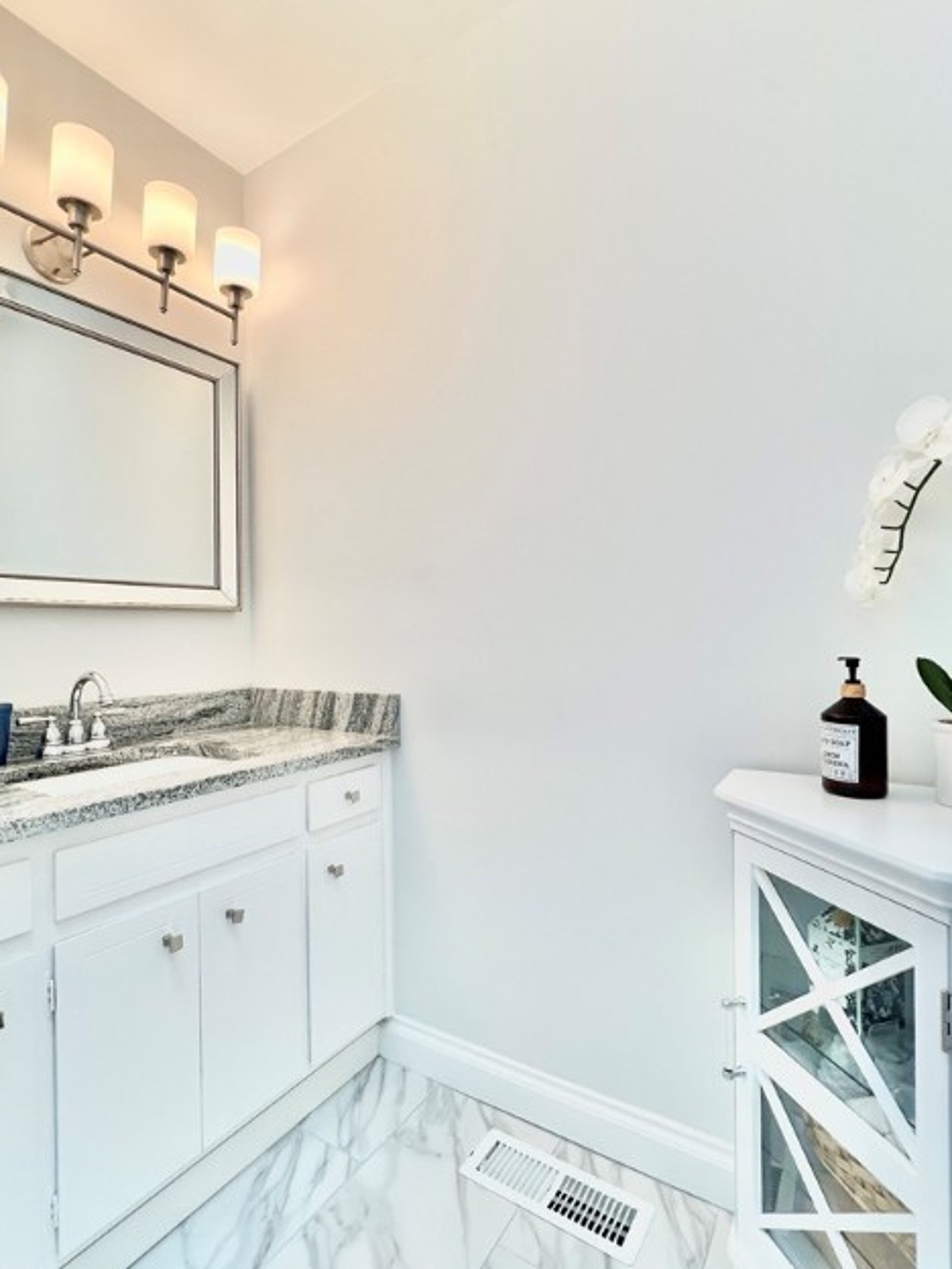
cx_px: 432
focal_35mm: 16
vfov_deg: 94.3
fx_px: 587
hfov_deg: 77.9
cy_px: 681
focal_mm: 1.57
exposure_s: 1/120
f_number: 1.8
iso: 50
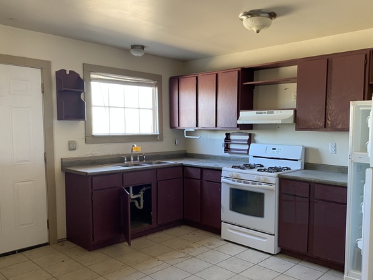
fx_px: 323
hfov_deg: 59.7
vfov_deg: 46.7
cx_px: 214
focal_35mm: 30
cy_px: 158
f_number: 1.8
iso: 125
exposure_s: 1/61
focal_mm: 4.25
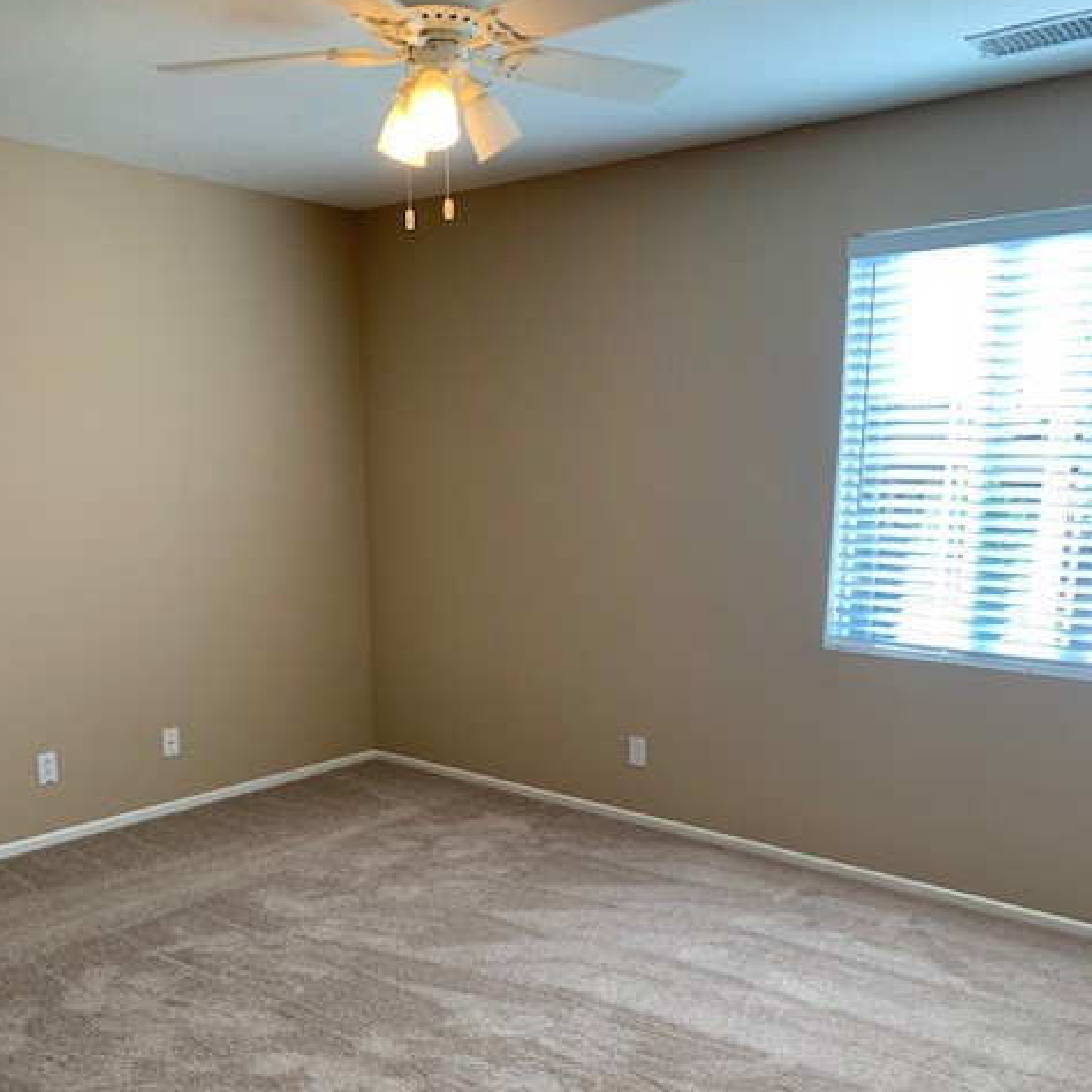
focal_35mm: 31
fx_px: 1106
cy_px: 723
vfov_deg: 51.6
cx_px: 544
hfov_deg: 52.5
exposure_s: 1/120
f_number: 1.8
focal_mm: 4.25
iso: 80
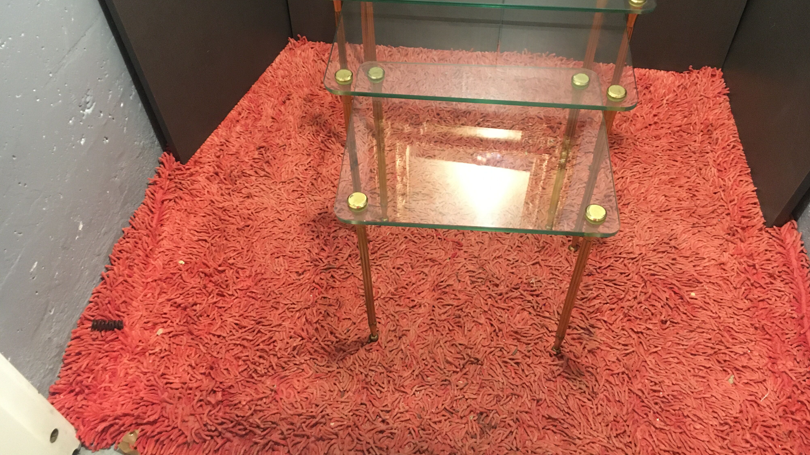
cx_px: 409
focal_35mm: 32
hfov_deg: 61.0
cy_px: 149
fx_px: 687
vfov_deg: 36.3
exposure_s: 1/17
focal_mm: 4.15
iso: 500
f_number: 2.2
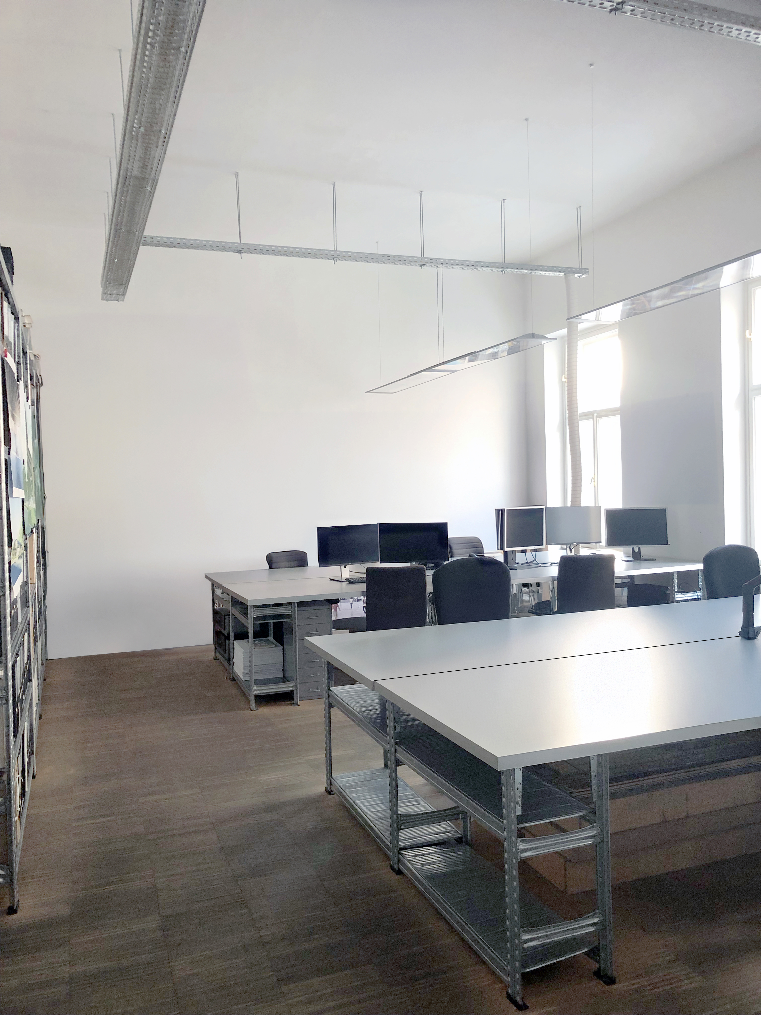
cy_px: 508
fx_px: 821
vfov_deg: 63.4
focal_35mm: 28
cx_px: 380
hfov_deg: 49.7
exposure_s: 1/15
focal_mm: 3.99
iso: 50
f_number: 1.8
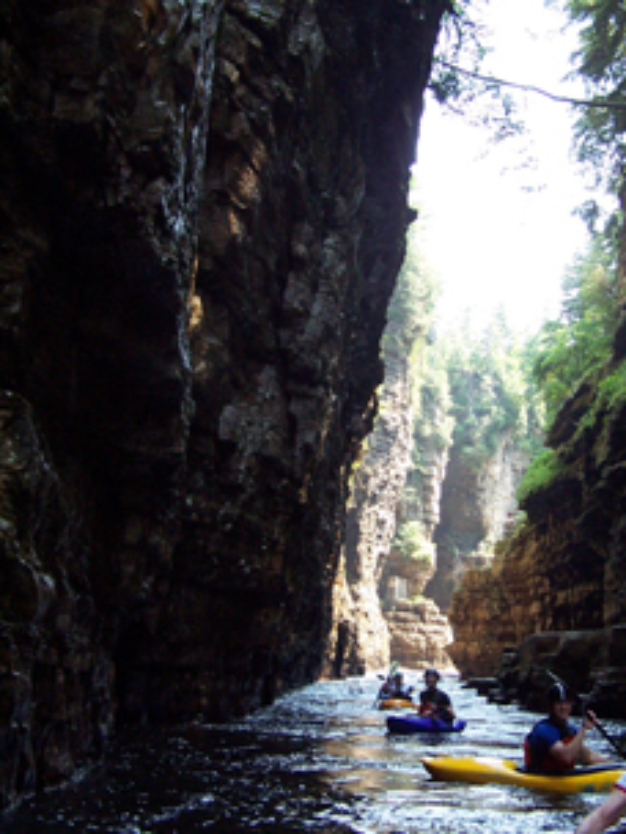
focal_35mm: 50
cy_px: 412
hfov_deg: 29.0
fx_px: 1206
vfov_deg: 38.2
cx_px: 393
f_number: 2.8
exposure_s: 1/250
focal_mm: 6.3
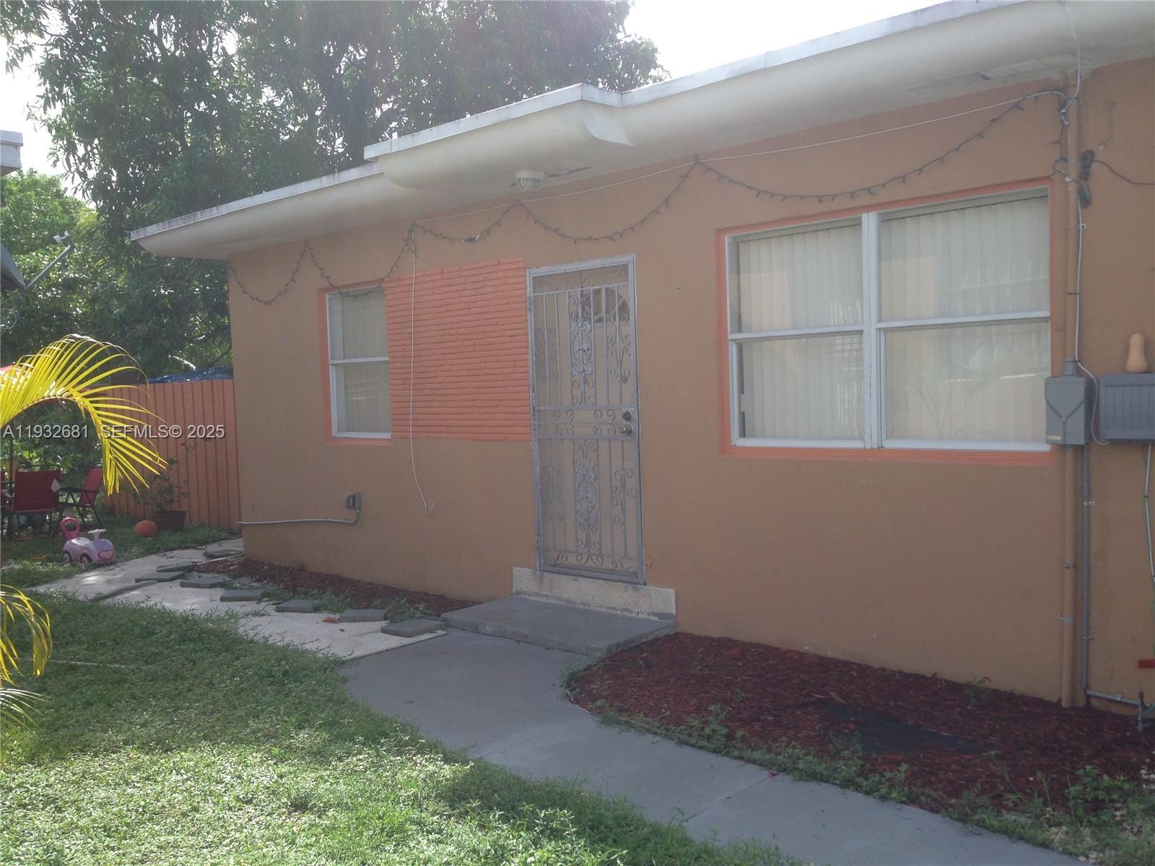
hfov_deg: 55.4
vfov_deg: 42.9
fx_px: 1101
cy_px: 433
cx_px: 578
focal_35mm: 33
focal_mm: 4.12
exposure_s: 1/742
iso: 50
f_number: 2.4
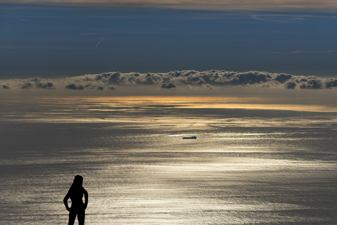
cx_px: 184
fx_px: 1957
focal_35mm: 209
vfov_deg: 6.6
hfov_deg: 9.8
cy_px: 123
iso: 100
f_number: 10
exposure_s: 1/2500
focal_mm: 185
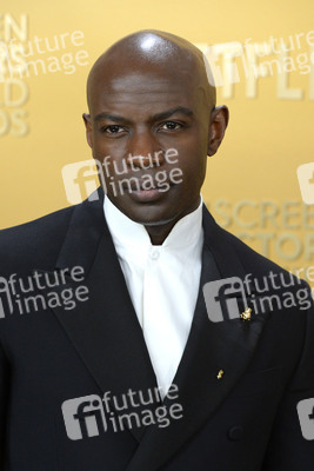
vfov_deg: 14.1
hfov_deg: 9.5
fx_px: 1895
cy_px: 236
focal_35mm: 145
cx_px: 157
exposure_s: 1/250
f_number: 5.6
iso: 2500
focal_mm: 145
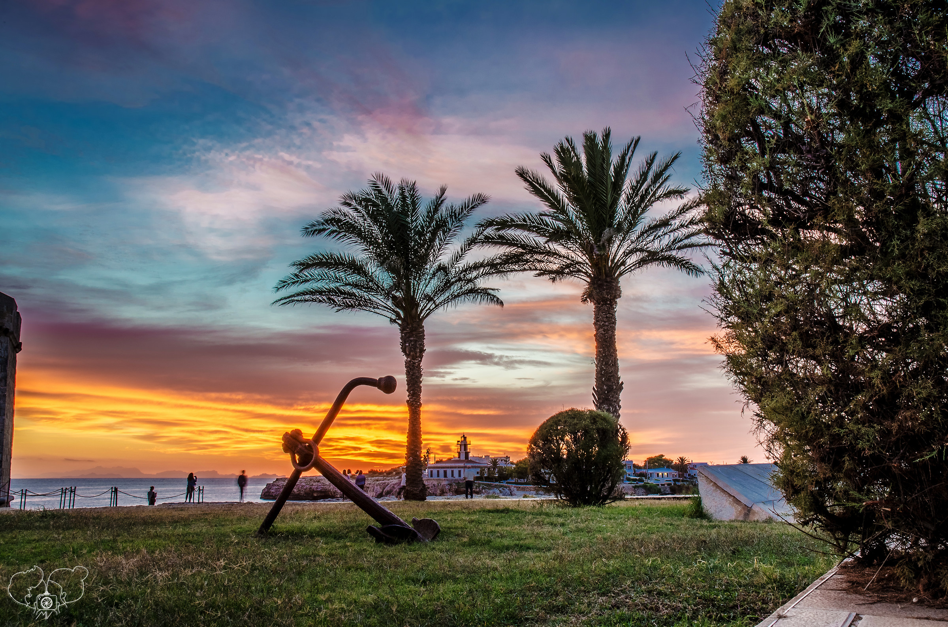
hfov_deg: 53.2
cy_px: 314
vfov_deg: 36.7
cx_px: 474
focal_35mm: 36
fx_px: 946
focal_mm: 24
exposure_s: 1/13
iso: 100
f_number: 16
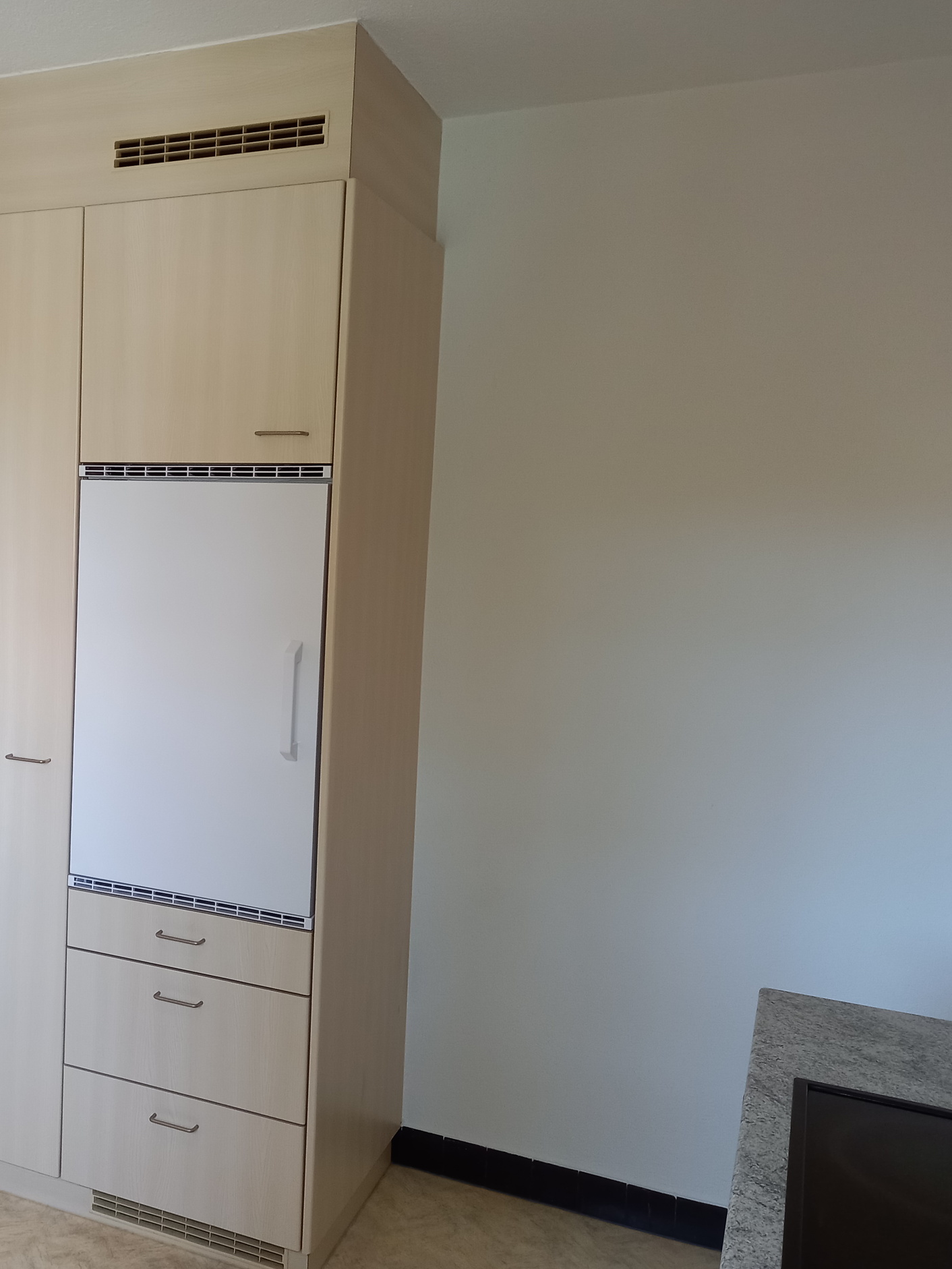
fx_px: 1246
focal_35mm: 34
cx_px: 189
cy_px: 642
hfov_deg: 40.1
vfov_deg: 54.0
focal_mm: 4.6
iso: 320
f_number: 2
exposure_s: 1/50
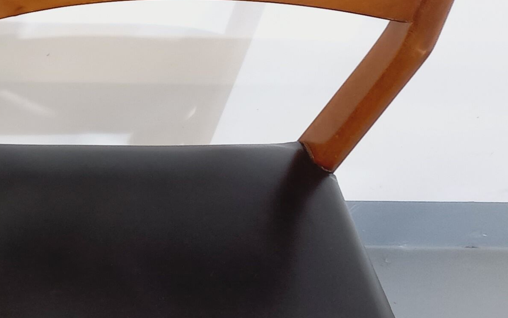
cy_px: 204
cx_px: -163
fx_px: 1232
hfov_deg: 21.0
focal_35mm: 89
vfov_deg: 14.7
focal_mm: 4.65
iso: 320
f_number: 1.8
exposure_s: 1/49
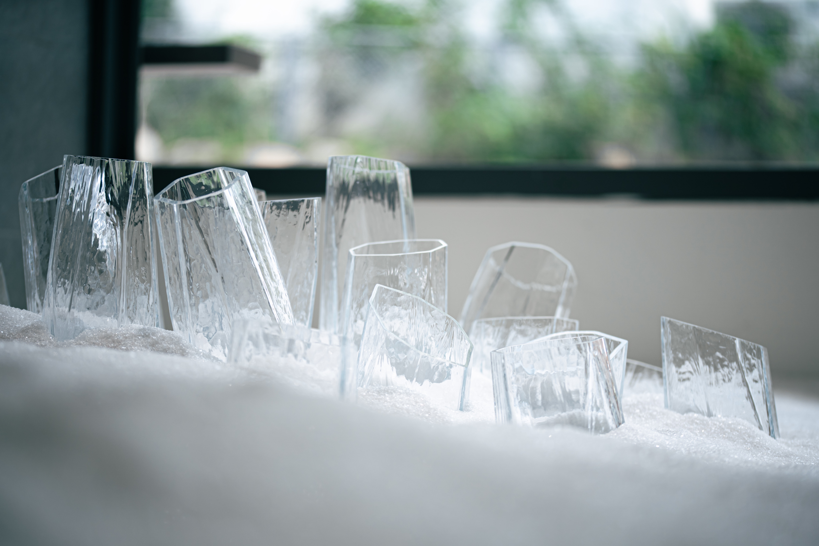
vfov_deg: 13.0
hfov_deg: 19.5
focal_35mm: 105
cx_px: 410
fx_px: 2389
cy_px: 273
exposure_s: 1/250
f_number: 2.8
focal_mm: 105
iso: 160
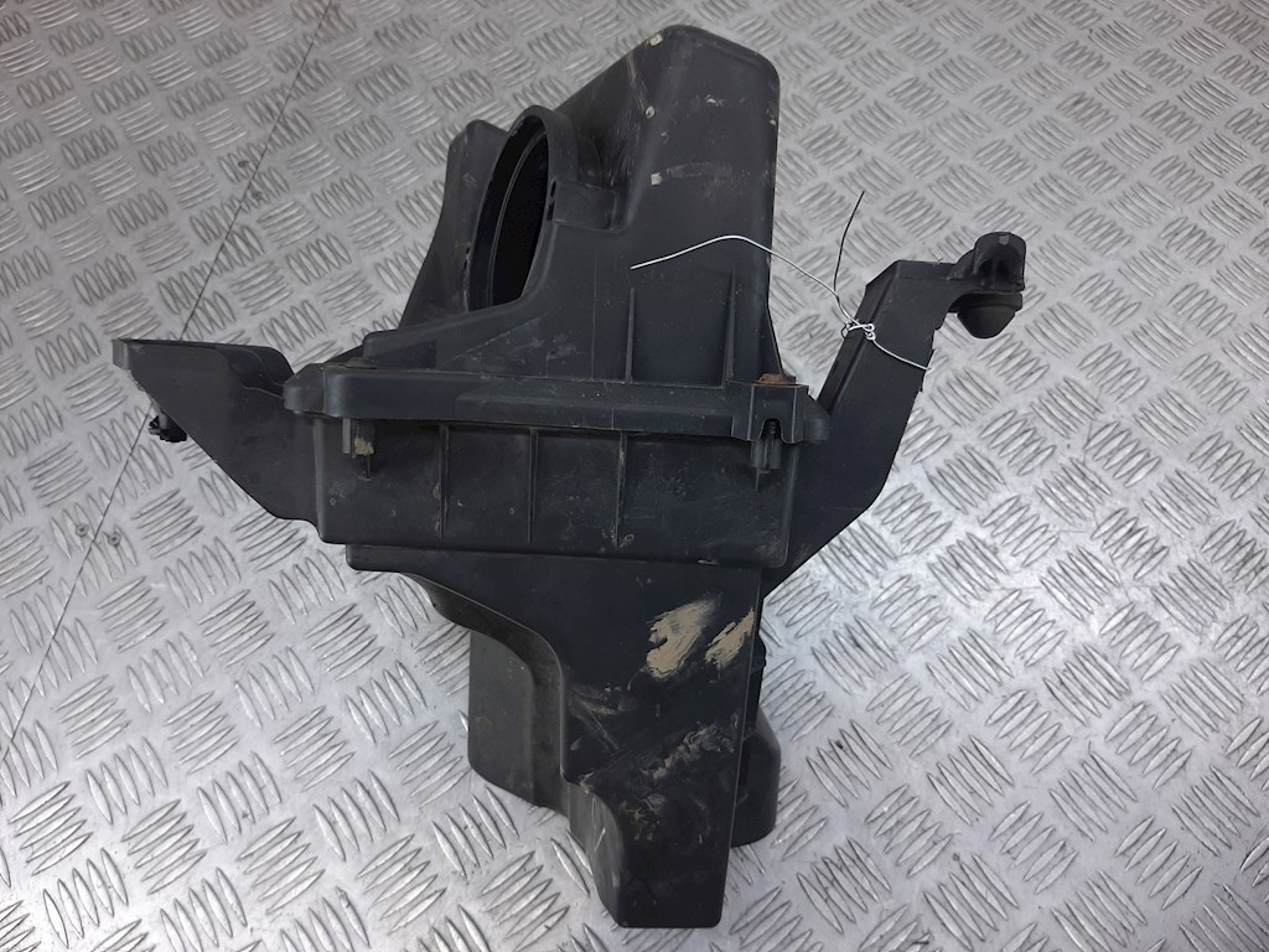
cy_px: 476
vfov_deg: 53.1
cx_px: 634
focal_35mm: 26
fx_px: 953
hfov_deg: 67.3
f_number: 1.7
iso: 50
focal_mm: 3.93
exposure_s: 1/50
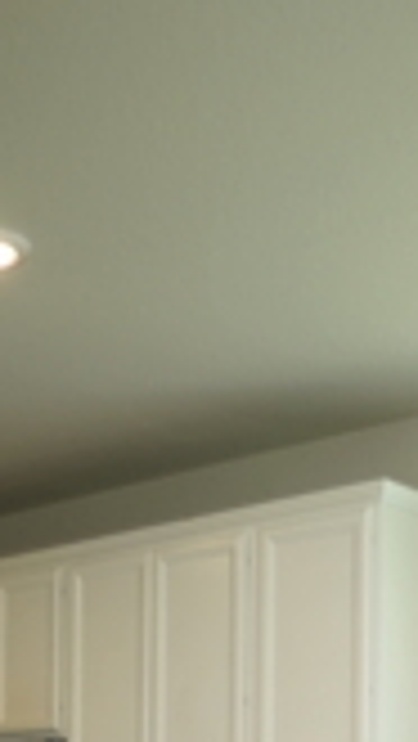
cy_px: 861
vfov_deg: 30.0
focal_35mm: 61
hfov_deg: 19.7
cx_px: 261
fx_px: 1200
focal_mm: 10
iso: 100
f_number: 4
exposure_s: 1/60
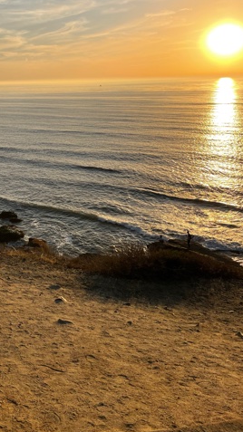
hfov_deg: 30.5
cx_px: 51
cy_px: 144
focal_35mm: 38
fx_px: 436
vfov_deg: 51.8
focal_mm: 4.2
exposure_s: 1/6135
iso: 32
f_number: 1.6
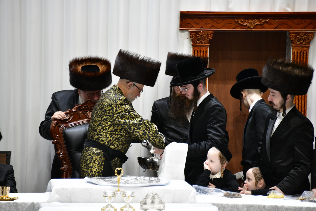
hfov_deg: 8.2
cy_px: 106
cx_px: 158
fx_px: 2194
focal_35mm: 250
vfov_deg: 5.5
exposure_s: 1/100
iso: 2000
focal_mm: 250
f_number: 5.6
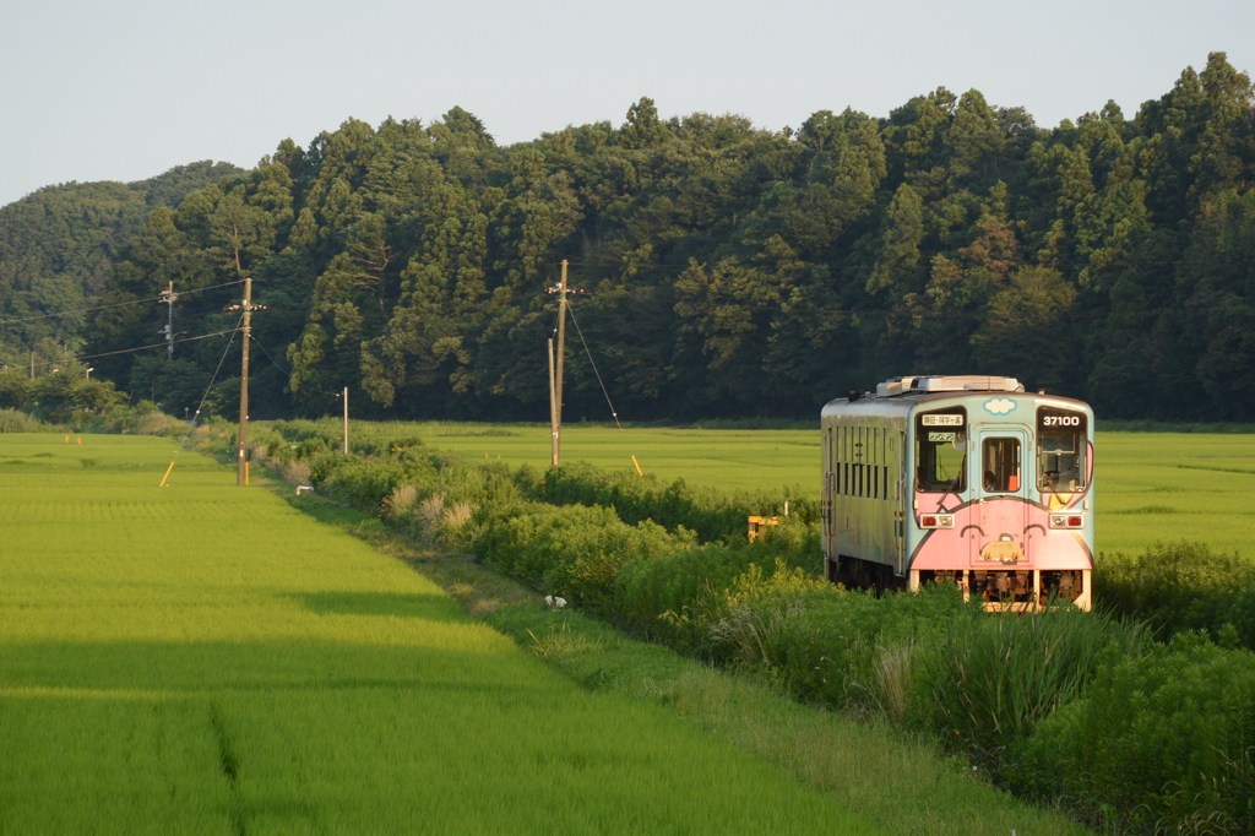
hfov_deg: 6.9
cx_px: 628
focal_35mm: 297
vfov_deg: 4.6
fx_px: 10350
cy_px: 418
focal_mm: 110
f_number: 5.6
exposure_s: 1/200
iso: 160
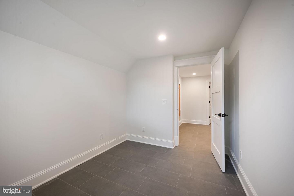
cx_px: 147
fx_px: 114
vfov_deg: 81.2
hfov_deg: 104.3
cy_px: 98
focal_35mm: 14
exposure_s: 1/5
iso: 200
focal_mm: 14
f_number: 9
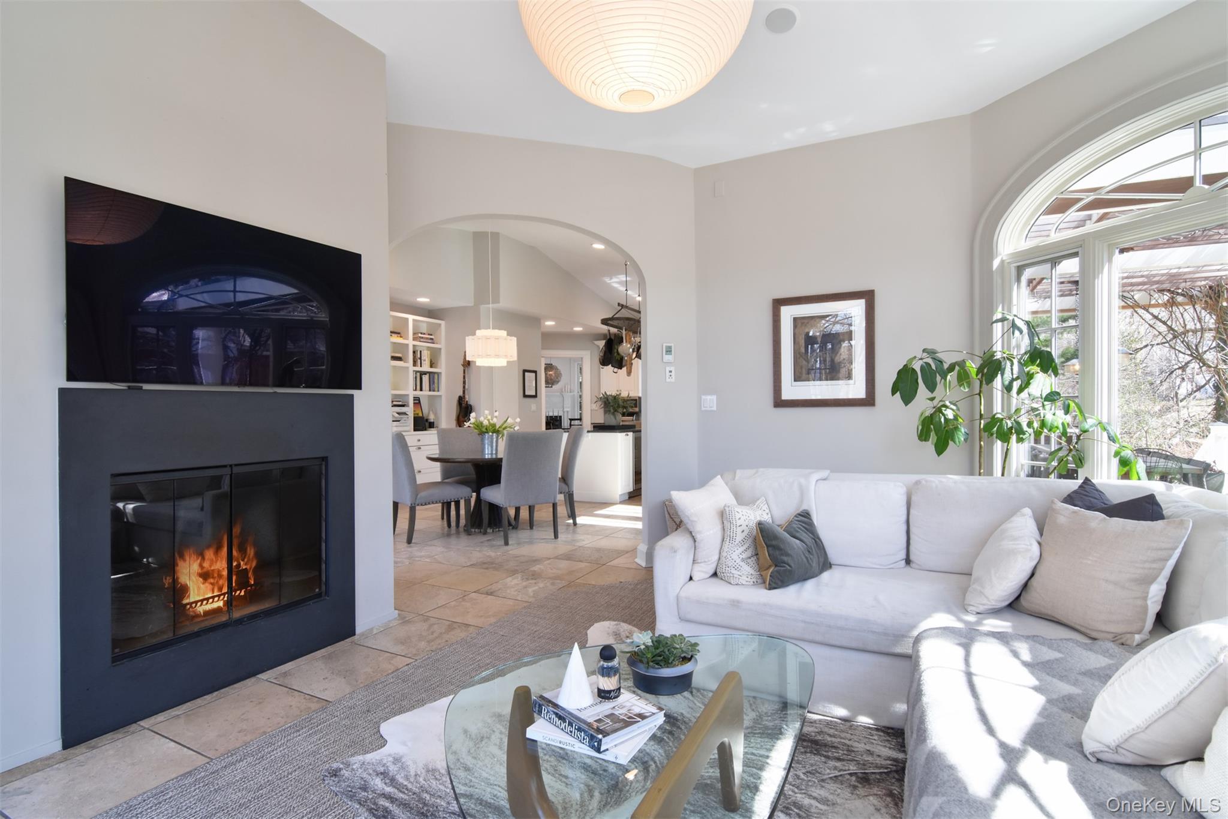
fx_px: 563
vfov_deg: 72.0
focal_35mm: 16
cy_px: 410
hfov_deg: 95.0
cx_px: 614
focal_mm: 11
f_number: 11
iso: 640
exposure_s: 1/30
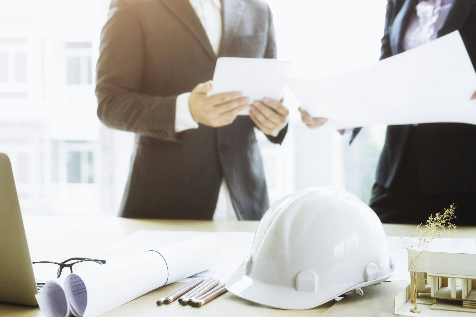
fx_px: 846
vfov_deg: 21.2
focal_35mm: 64
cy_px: 138
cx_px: 248
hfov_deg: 31.4
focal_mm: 35
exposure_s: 1/250
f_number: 2.8
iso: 200
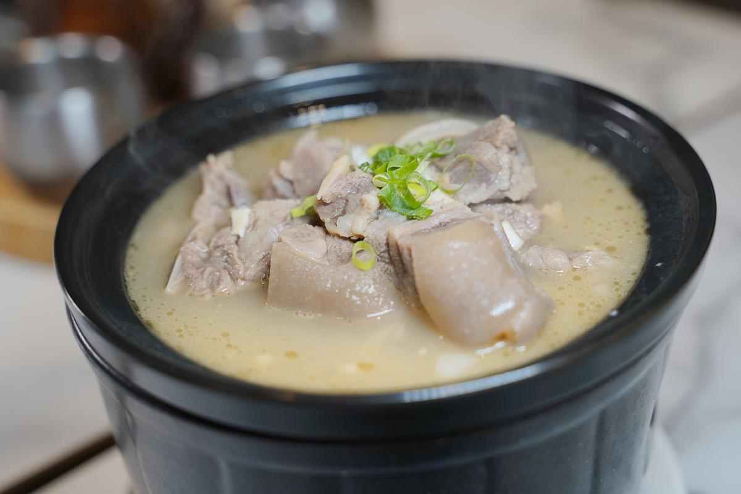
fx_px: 1111
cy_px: 247
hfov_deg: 36.9
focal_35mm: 54
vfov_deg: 25.1
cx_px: 370
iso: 200
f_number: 4
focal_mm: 54
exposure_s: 1/60
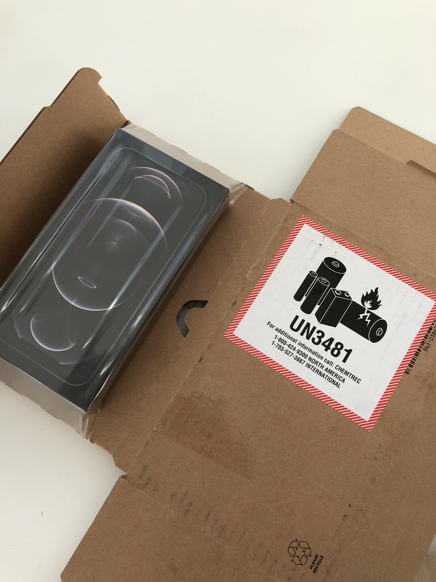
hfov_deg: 49.7
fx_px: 470
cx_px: 218
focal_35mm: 28
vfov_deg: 63.4
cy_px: 291
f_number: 1.8
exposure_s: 1/162
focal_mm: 4
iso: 20
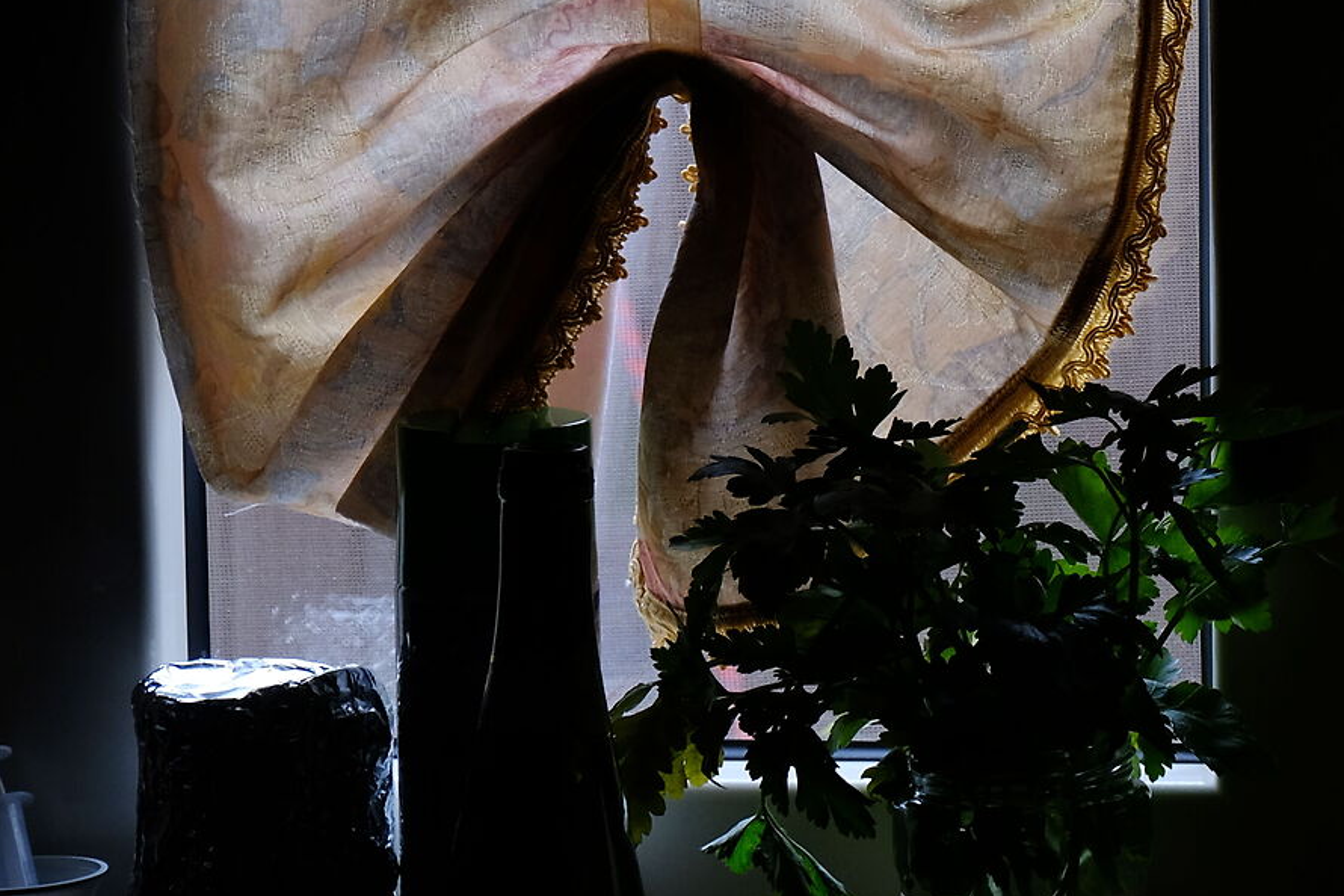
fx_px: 5636
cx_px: 1534
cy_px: 153
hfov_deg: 13.3
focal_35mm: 151
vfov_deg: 9.1
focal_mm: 37.4
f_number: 3.6
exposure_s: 1/125
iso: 500
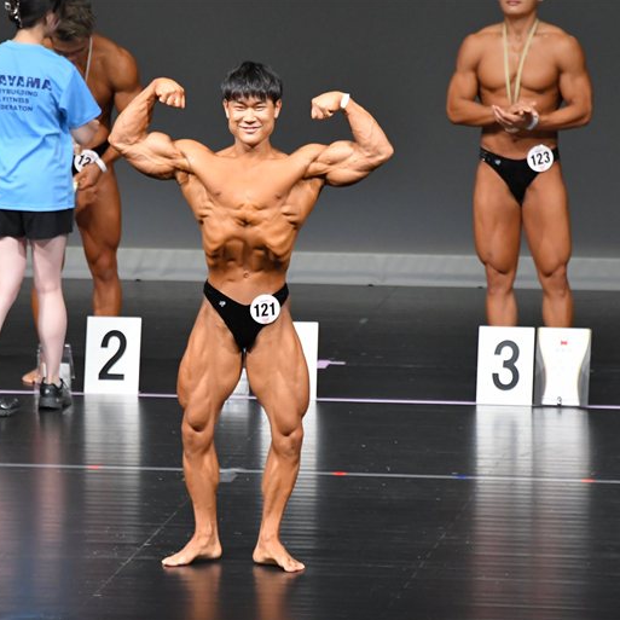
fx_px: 8187
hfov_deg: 4.3
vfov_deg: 4.3
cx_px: 257
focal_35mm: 404
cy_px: 311
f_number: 5.6
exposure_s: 1/400
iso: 5000
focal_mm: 210
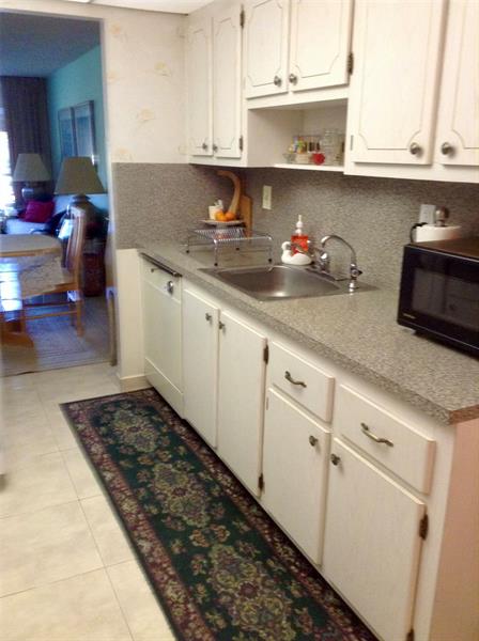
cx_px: 240
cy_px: 320
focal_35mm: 33
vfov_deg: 55.4
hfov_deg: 42.8
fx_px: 611
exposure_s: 1/24
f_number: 2.4
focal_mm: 3.3
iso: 160
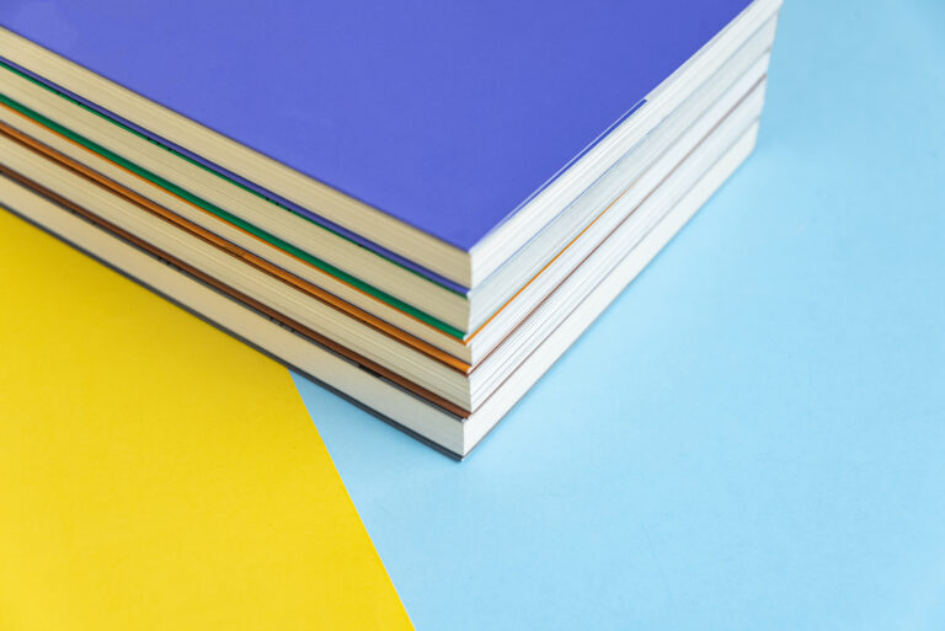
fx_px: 2101
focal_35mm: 80
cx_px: 472
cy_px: 316
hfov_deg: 25.3
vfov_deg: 17.1
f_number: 6.3
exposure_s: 1/100
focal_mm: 80
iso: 800
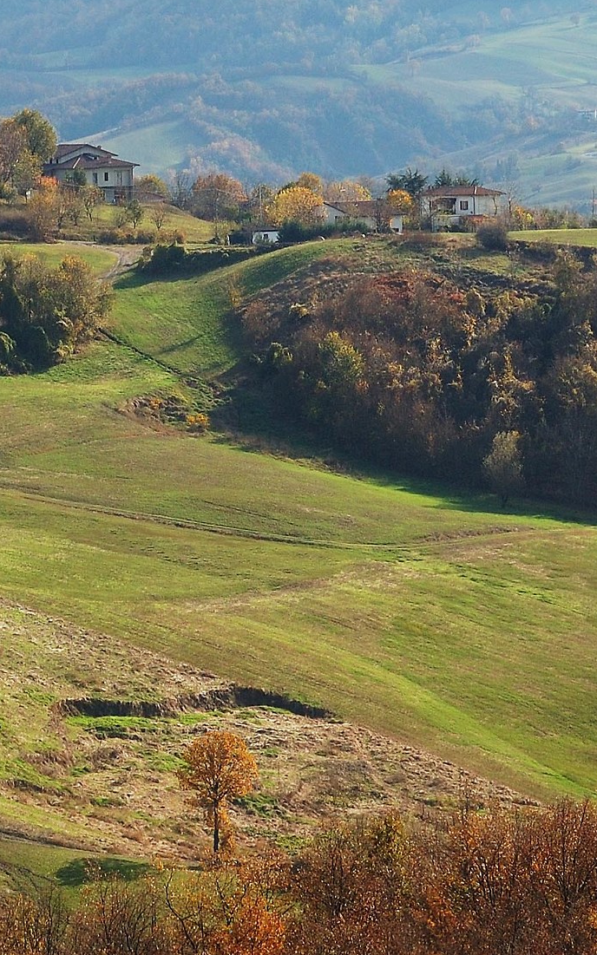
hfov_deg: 5.6
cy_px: 370
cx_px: -267
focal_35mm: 233
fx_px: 6066
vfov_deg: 9.0
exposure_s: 1/250
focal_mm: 70
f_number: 10
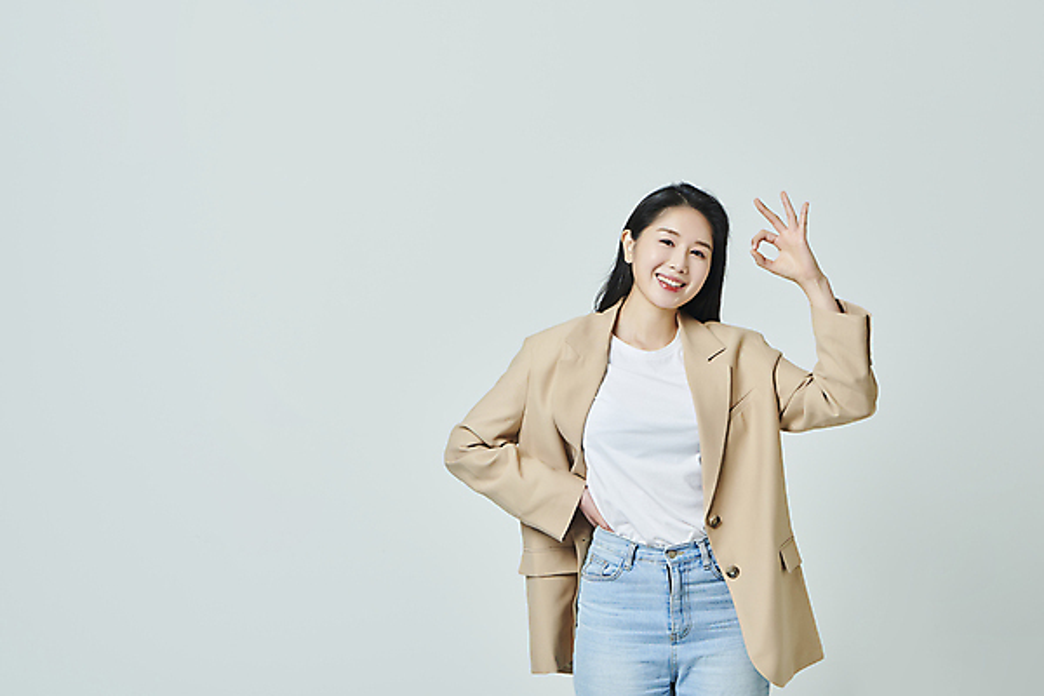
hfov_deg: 28.8
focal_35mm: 70
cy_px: 348
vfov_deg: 19.5
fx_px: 2030
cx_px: 522
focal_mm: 70
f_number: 11
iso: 100
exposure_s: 1/125
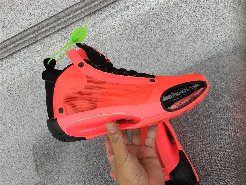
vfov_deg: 45.4
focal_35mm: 31
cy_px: 92
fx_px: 220
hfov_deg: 58.4
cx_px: 123
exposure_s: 1/124
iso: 25
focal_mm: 3.3
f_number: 2.4
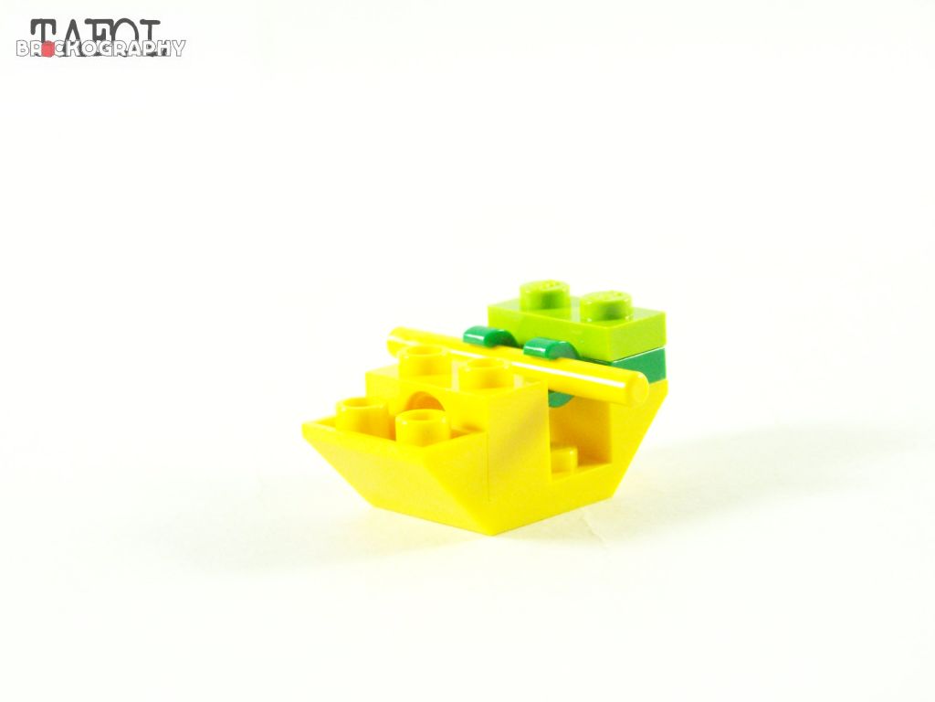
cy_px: 351
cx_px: 468
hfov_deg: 16.8
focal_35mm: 117
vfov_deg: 12.7
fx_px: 3160
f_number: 3.6
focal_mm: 19.4
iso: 400
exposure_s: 1/60
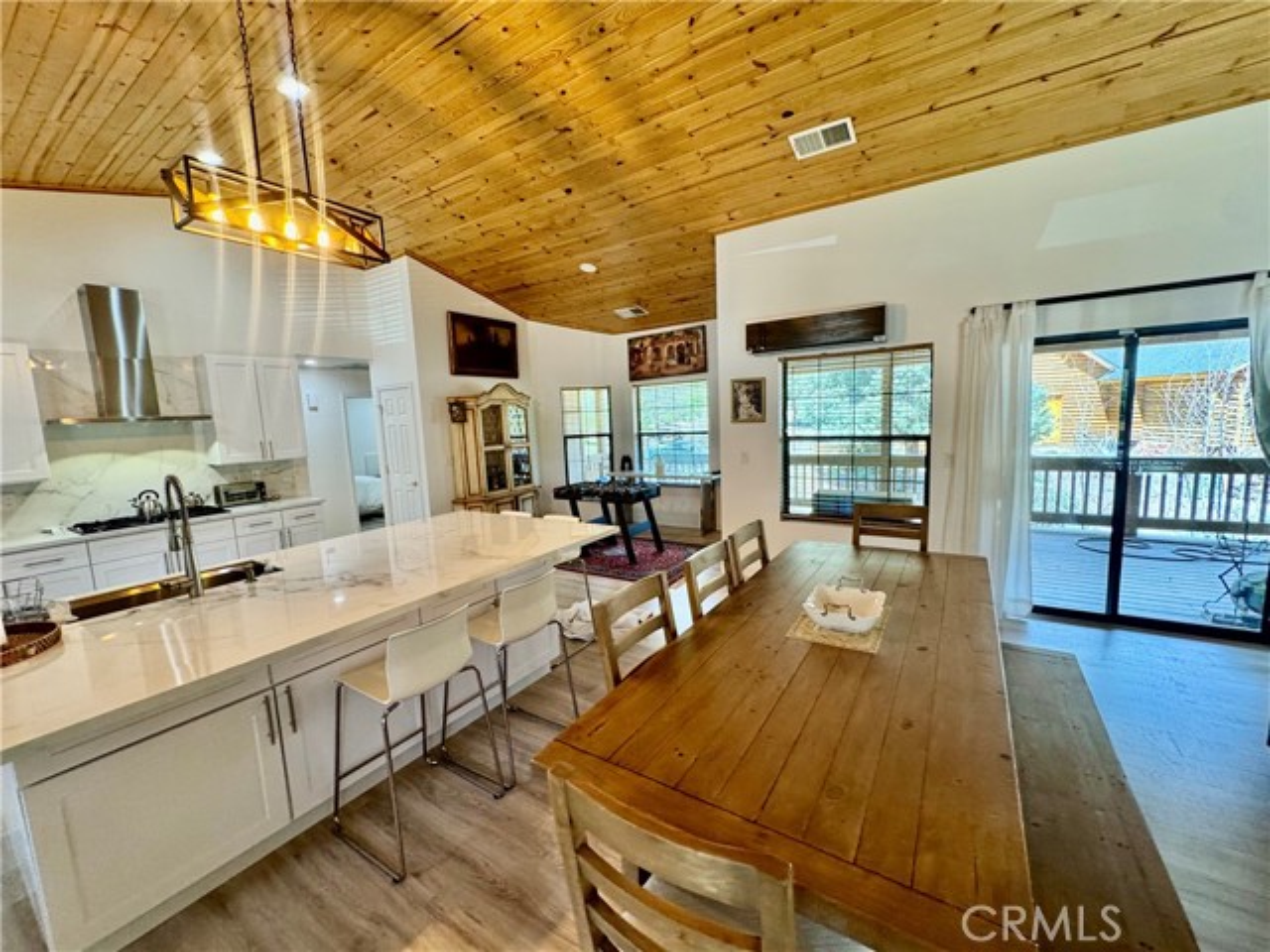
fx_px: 514
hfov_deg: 102.1
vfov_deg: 85.7
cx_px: 635
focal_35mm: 14
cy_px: 476
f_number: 2.2
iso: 250
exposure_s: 1/120
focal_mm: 2.22
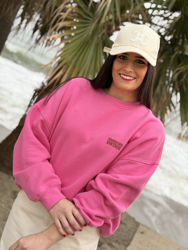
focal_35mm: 48
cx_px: 94
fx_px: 348
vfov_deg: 39.7
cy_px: 125
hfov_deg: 30.3
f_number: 1.78
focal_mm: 6.76
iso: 64
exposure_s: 1/962
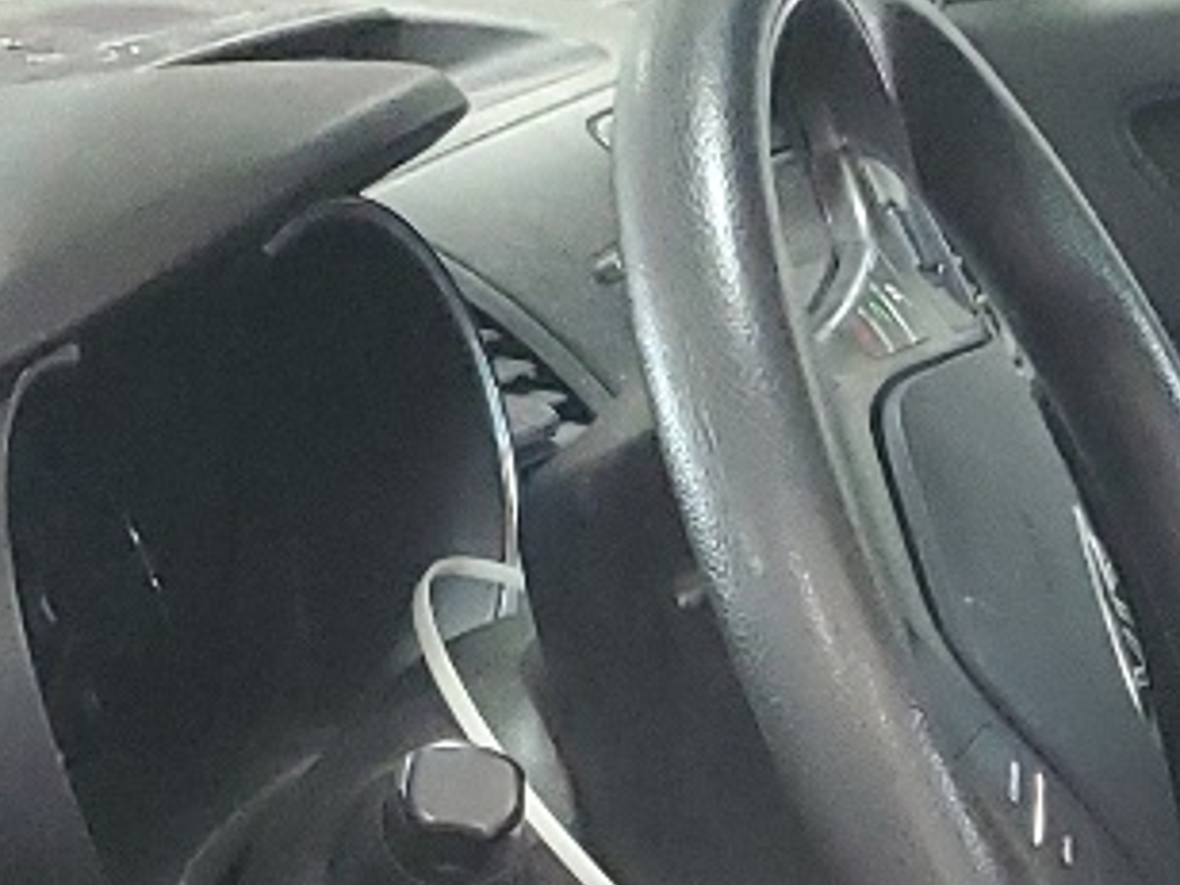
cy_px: 1479
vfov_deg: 10.5
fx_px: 4602
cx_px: 1398
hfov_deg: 14.2
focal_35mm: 135
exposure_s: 1/60.2
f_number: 1.5
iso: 386
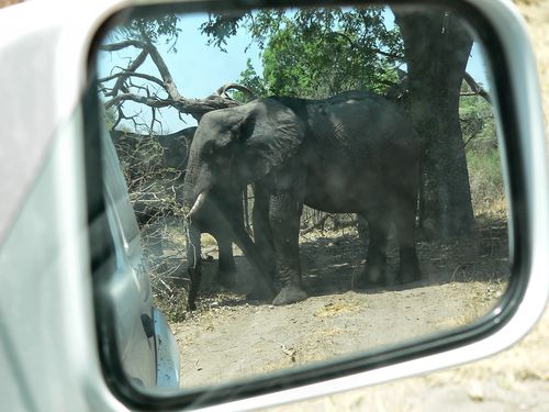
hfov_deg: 16.4
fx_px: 1903
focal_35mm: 120
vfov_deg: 12.3
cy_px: 206
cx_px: 274
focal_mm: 20
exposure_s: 1/160
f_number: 4
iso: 80
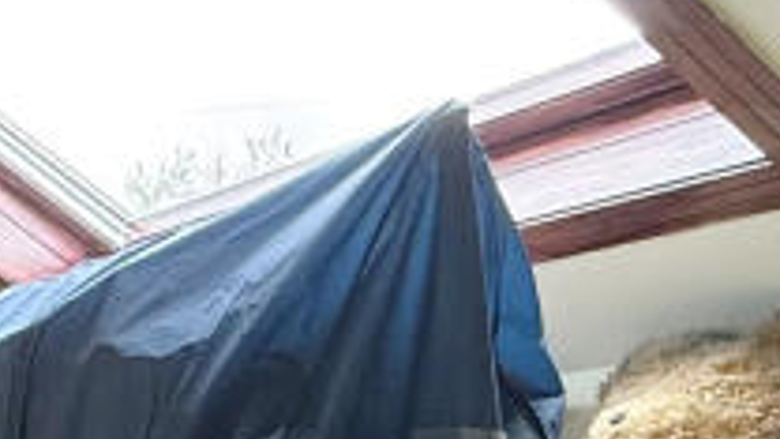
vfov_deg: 14.8
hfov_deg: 22.6
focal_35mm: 75
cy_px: 694
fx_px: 1551
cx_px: -420
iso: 250
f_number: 2.2
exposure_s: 1/99
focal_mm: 2.22
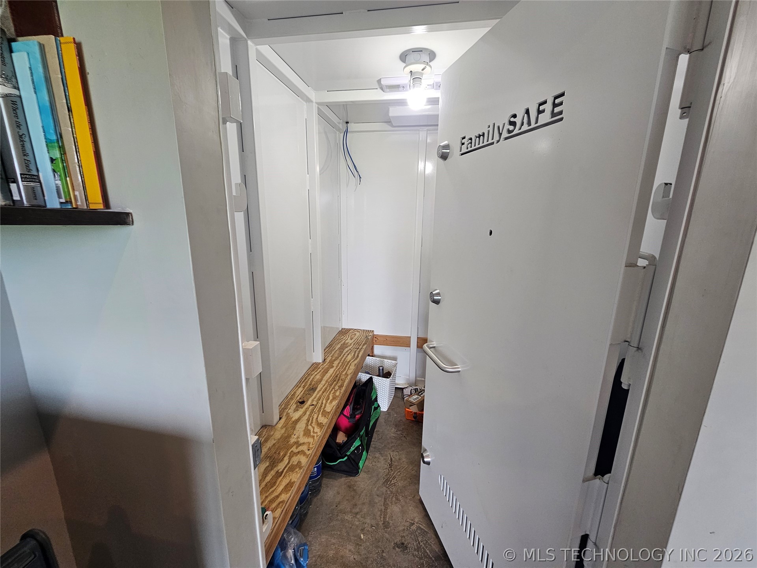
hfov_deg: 106.2
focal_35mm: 13
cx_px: 378
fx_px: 284
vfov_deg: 89.9
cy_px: 284
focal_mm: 2.2
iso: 125
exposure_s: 1/60
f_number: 2.2
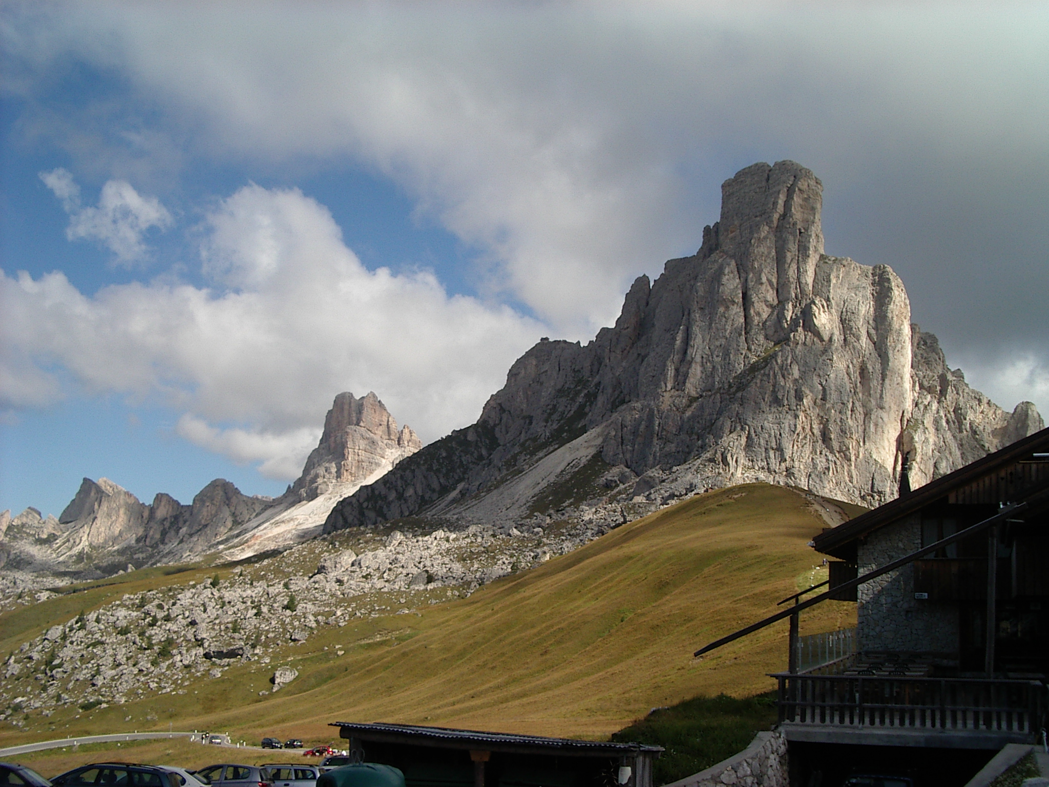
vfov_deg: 37.7
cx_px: 524
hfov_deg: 49.0
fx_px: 1152
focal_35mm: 38
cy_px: 394
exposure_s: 1/500
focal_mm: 5.8
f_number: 4.8
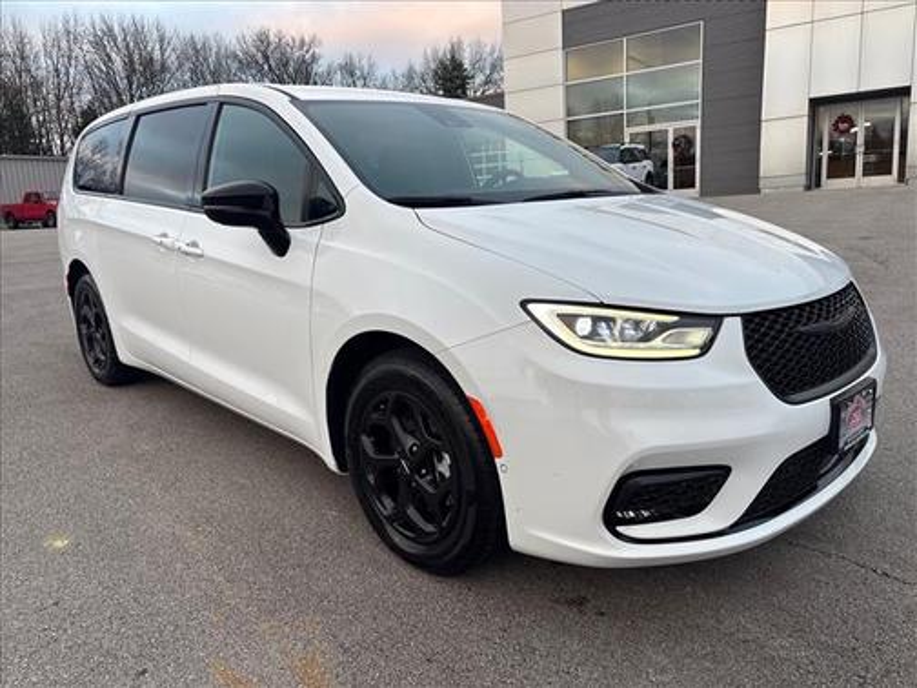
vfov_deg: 53.1
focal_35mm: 26
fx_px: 689
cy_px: 344
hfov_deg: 67.3
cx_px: 458
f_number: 1.6
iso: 40
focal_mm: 5.96
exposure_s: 1/122
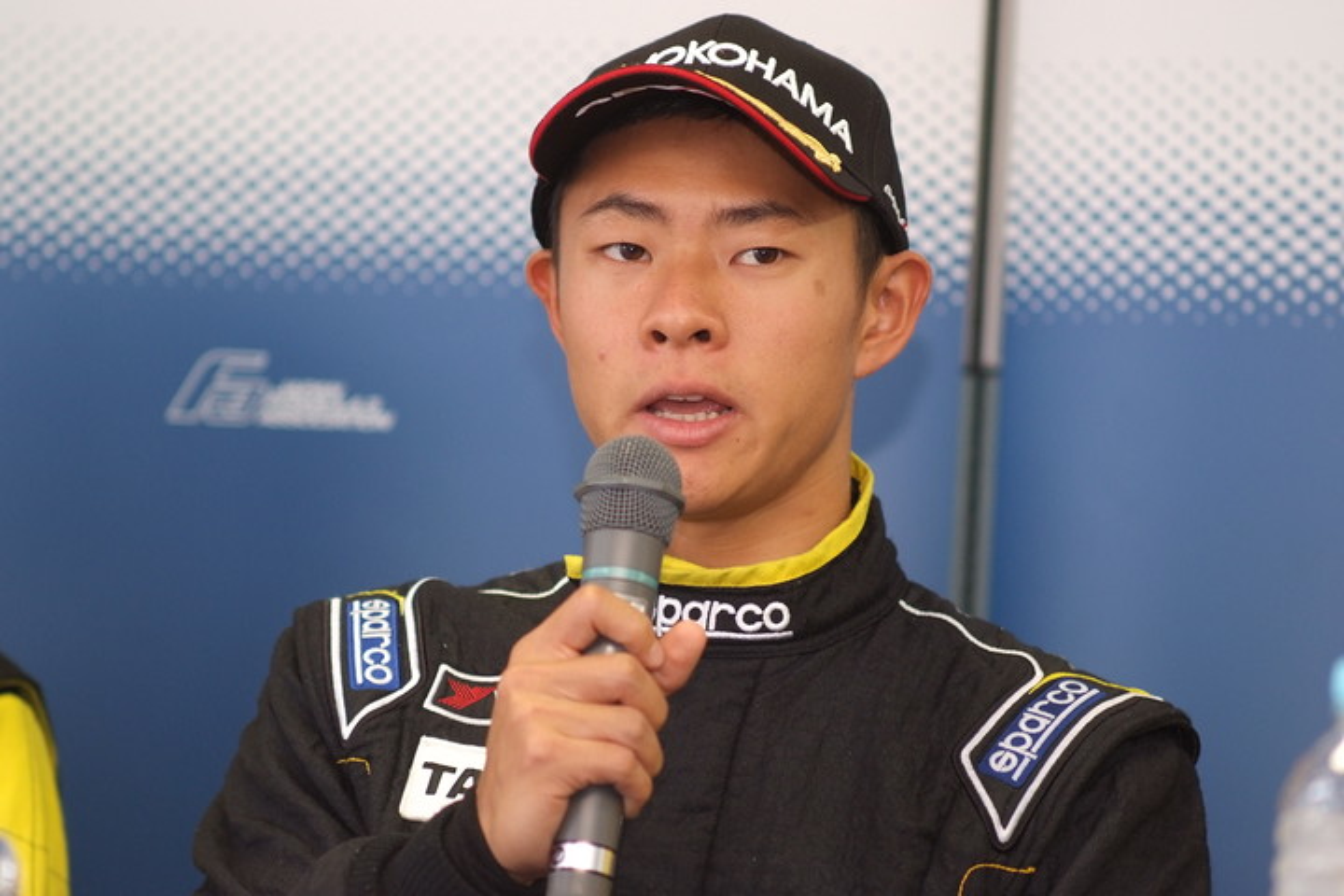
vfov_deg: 8.7
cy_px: 448
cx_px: 672
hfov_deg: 13.0
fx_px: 5898
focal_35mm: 158
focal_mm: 105
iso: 800
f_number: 2.5
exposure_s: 1/125
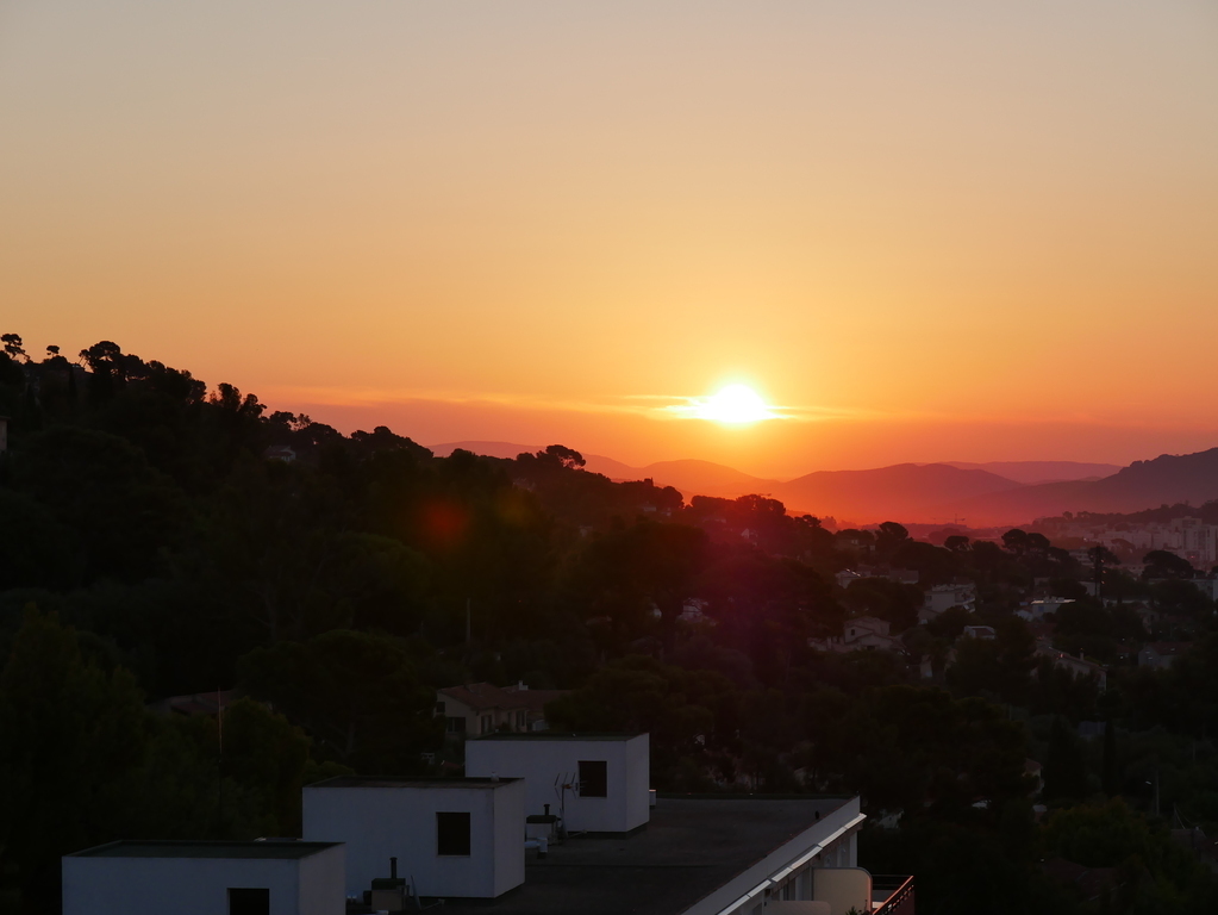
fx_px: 4224
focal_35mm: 120
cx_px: 609
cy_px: 458
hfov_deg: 16.4
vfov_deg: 12.4
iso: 200
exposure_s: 1/500
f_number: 6.3
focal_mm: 60
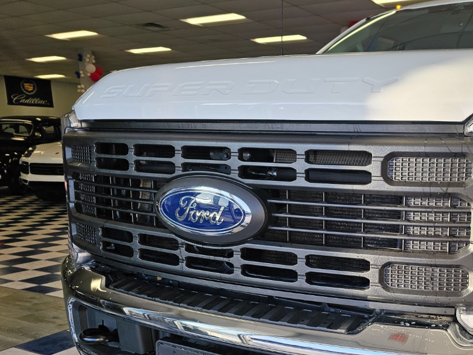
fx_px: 519
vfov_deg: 37.2
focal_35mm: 38
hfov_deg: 46.1
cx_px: 388
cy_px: 245
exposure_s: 1/120
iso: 16
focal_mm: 6.3
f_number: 1.7
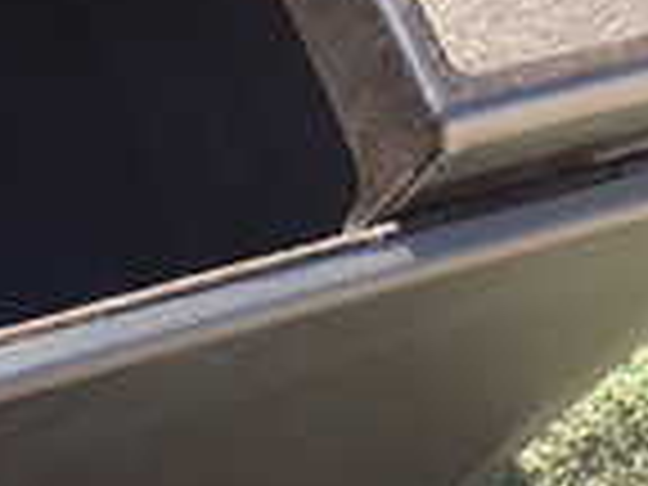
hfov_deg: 15.7
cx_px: 432
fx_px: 2340
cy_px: -315
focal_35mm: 125
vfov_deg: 11.2
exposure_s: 1/80
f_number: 2.3
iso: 100
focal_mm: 5.4
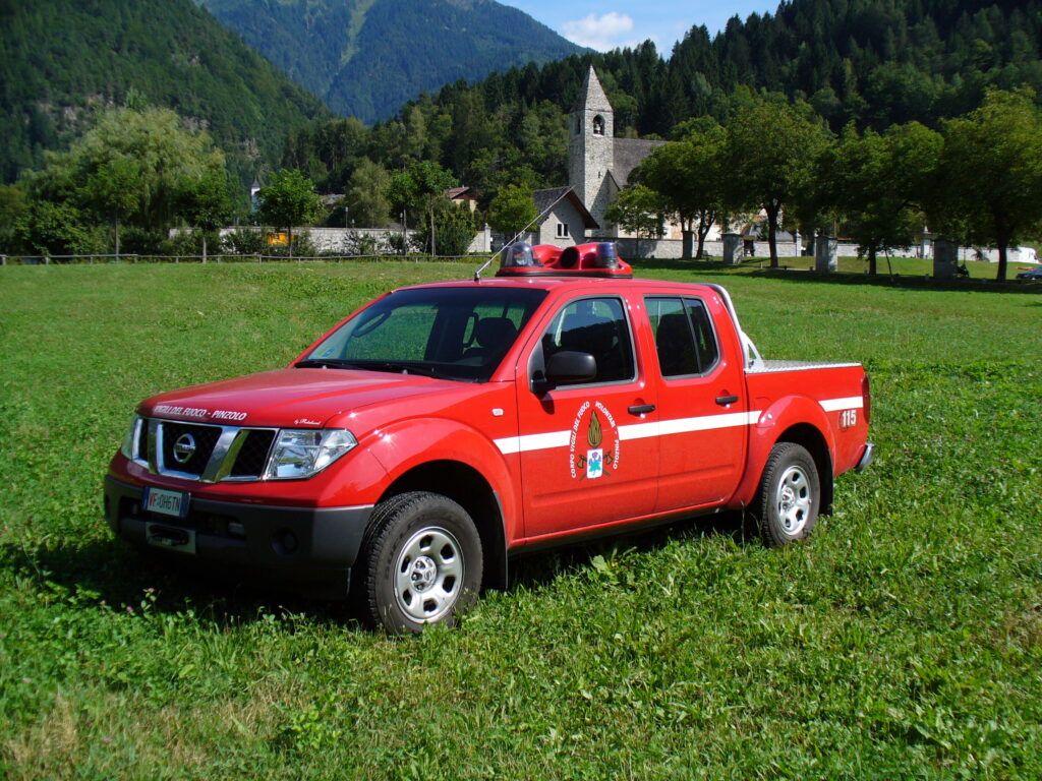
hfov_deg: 44.8
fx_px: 1264
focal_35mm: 42
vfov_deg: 34.3
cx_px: 521
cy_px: 390
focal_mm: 7
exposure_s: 1/1000
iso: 64
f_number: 2.9
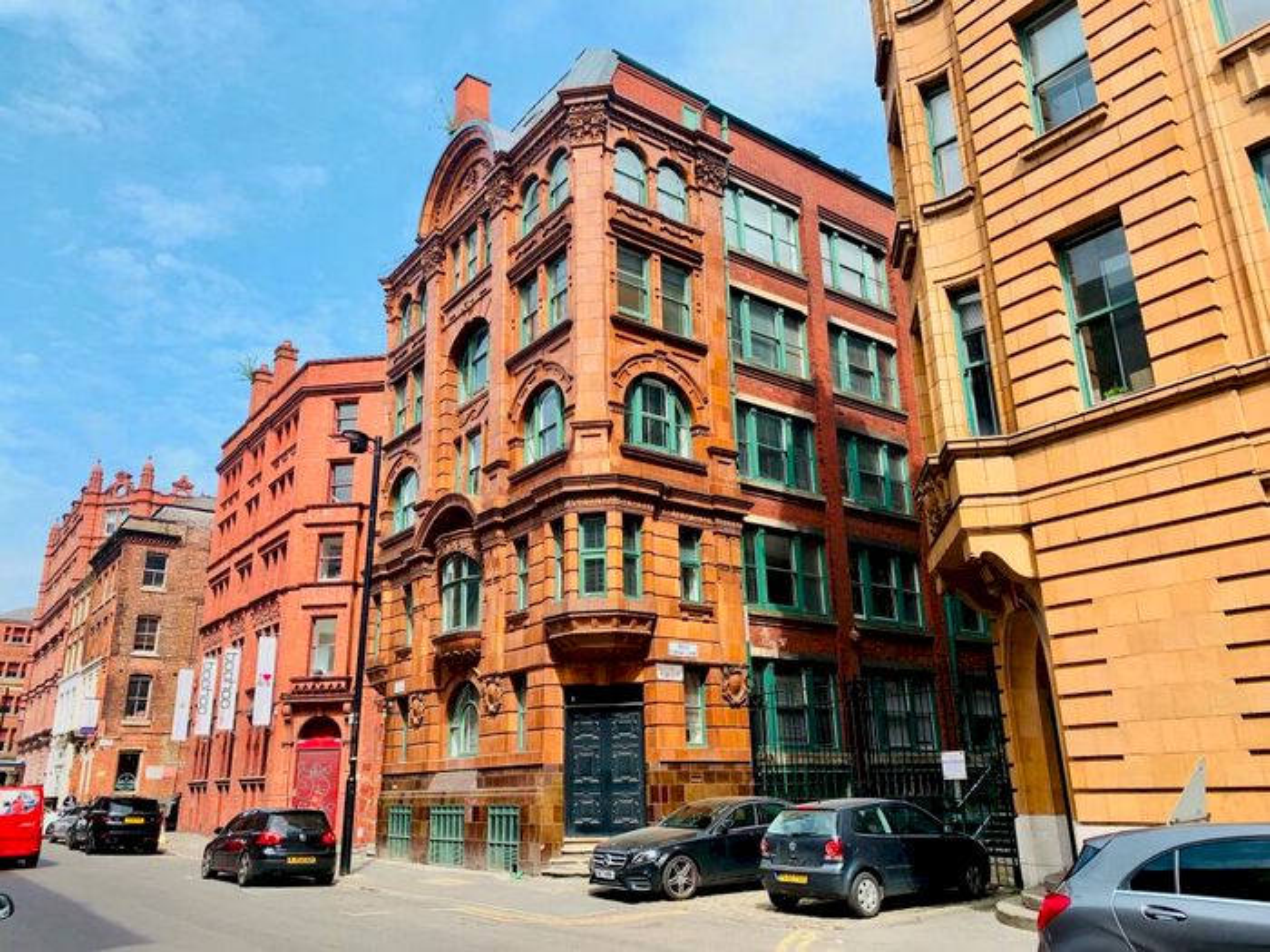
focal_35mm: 26
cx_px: 635
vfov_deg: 53.1
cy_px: 476
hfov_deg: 67.3
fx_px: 954
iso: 25
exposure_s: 1/1220
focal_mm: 4.25
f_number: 1.8
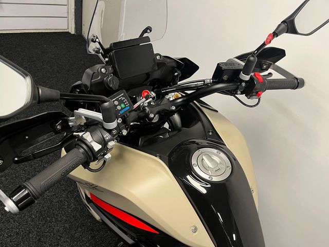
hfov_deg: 67.3
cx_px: 164
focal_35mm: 26
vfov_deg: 53.1
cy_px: 124
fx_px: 247
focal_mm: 5.1
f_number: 1.6
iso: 100
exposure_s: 1/50
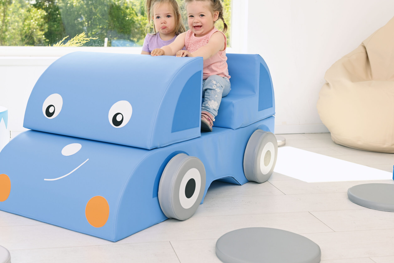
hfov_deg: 36.7
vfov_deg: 25.0
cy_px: 101
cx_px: 160
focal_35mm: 54
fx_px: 591
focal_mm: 40
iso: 64
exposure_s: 1/125
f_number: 4
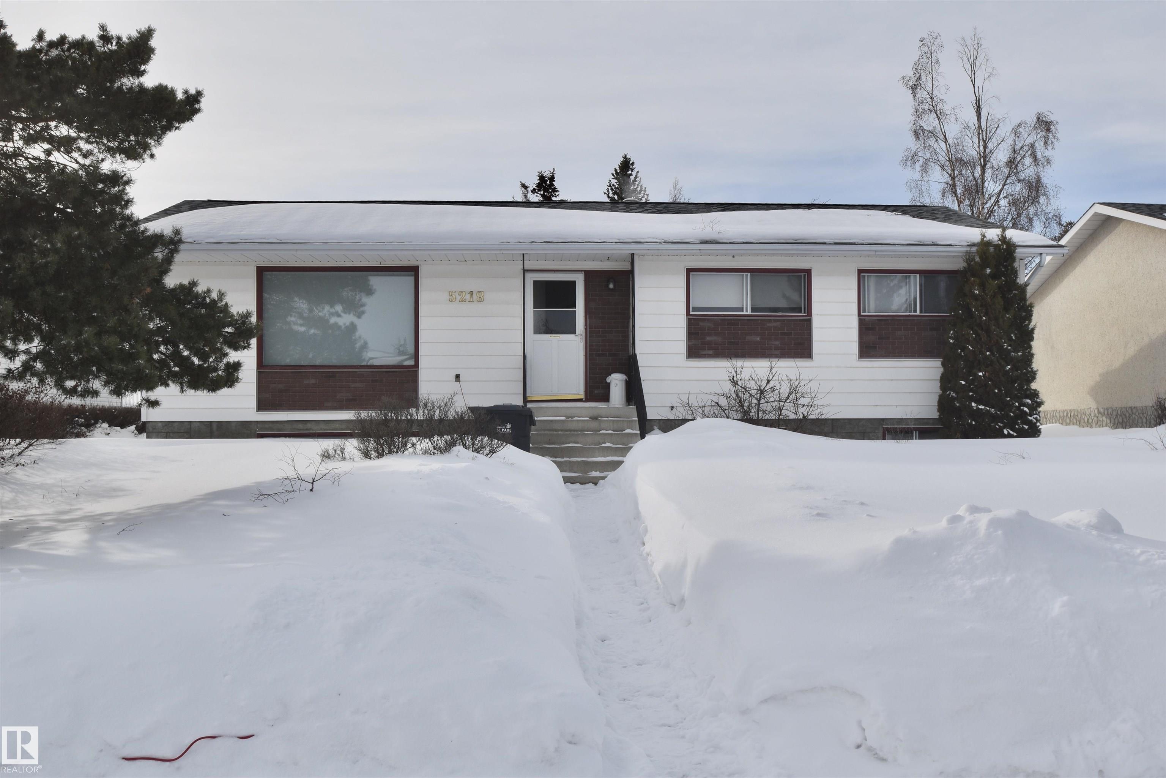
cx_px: 583
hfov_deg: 53.1
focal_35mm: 36
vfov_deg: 36.9
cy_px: 389
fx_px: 1166
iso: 200
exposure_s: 1/500
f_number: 11
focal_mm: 24
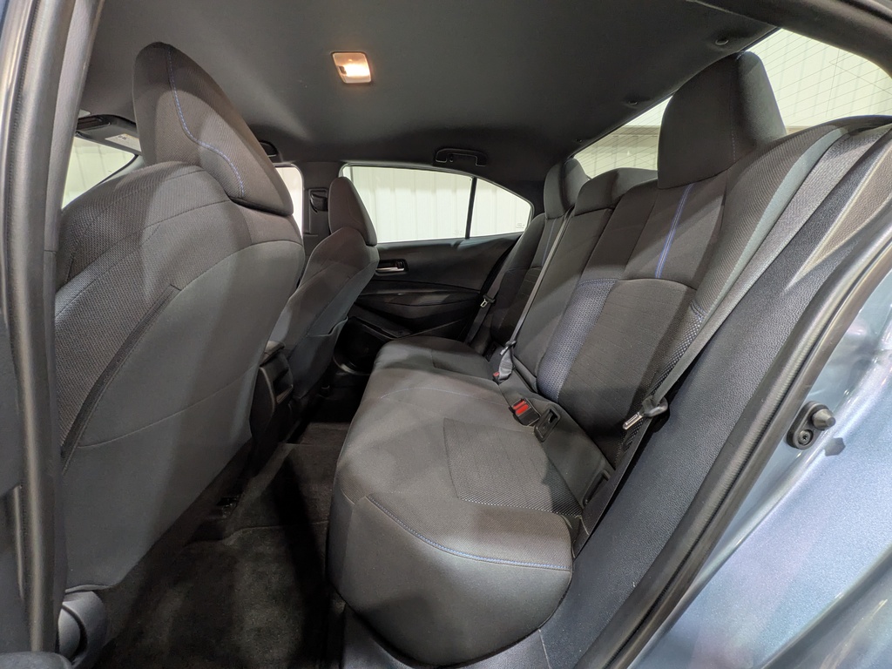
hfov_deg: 102.1
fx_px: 361
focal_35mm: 14
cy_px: 334
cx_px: 446
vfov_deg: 85.7
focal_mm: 1.83
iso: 76
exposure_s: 1/25
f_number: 2.2
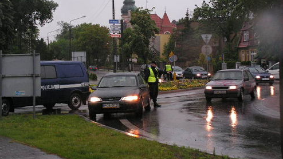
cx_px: 140
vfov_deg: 16.1
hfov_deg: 28.2
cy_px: 70
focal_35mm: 75
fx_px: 563
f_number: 3.3
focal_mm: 11.4
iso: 160
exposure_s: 1/80
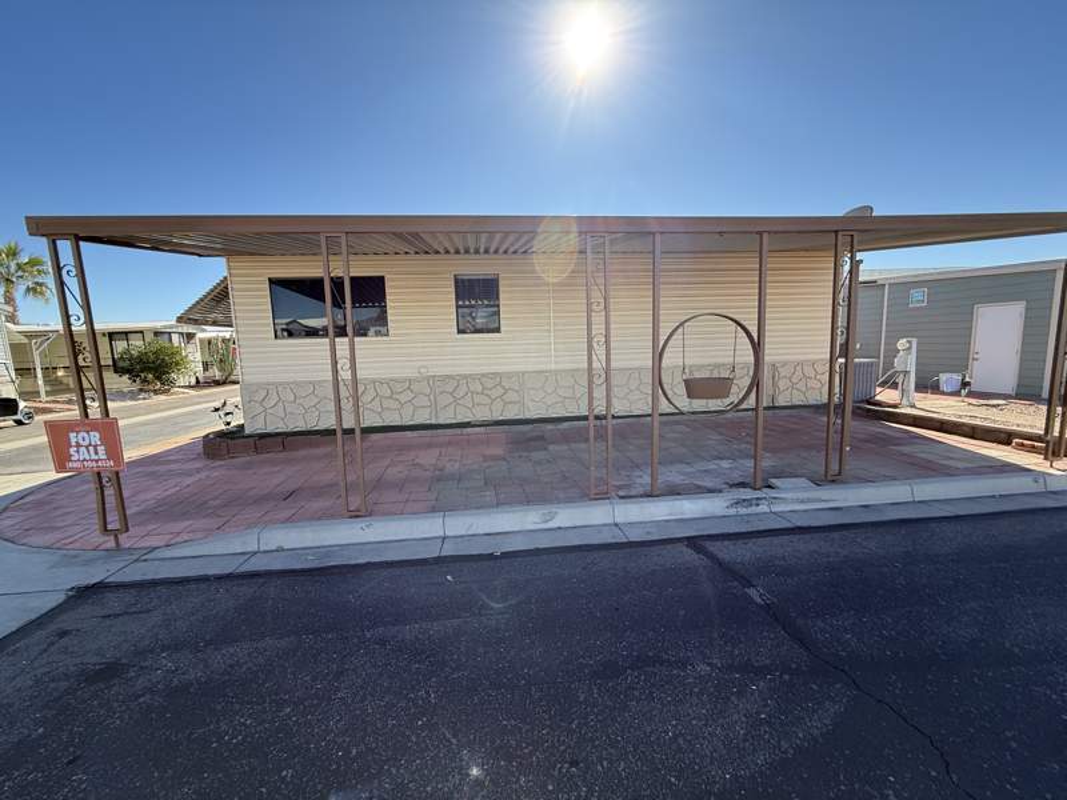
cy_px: 400
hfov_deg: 102.1
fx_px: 432
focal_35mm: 14
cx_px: 534
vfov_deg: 85.7
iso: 64
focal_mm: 2.22
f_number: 2.2
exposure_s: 1/726
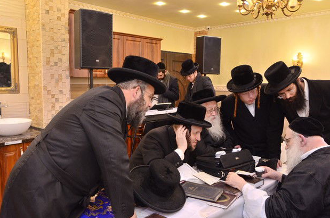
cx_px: 167
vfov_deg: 42.2
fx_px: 284
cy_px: 111
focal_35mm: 31
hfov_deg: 60.4
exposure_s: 1/60
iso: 1000
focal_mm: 20
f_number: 5
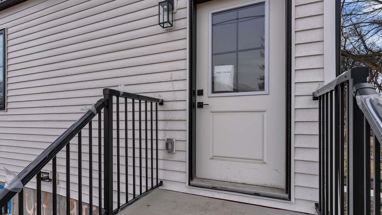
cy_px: 118
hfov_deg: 86.0
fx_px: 203
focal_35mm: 20
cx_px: 162
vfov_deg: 55.8
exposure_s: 1/400
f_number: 5.6
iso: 200
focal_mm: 14
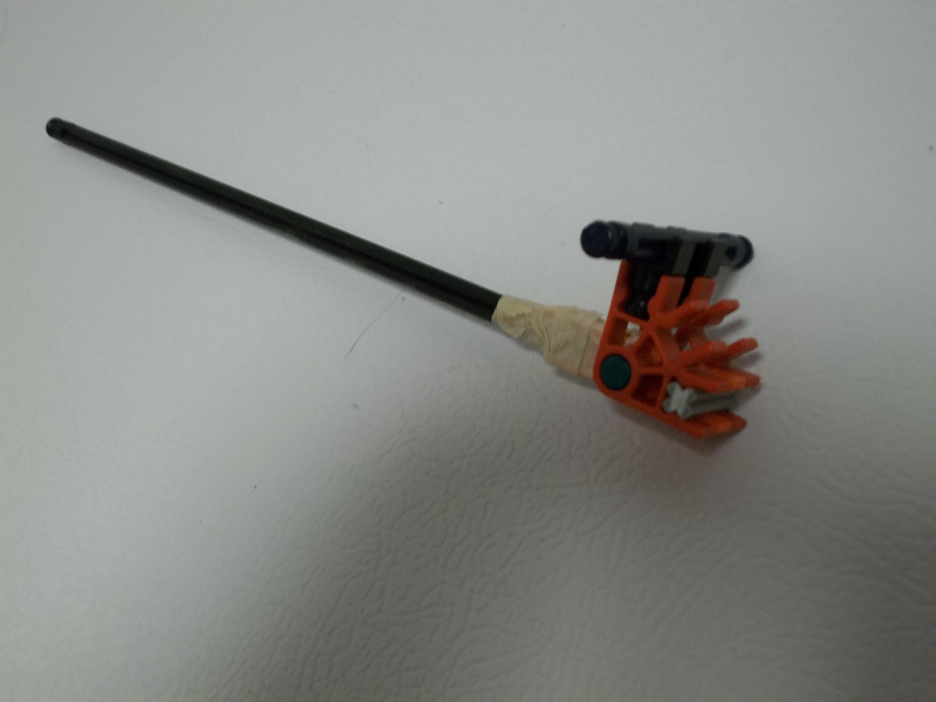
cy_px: 351
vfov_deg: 32.9
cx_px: 468
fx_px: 1190
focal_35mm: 44
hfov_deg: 42.9
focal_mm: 7.8
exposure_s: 1/10
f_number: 4.5
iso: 160
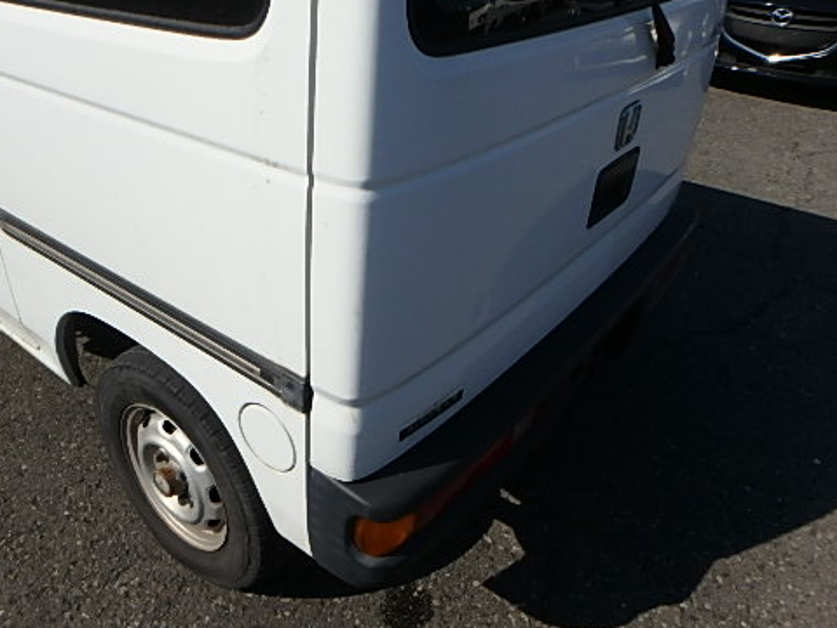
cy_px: 300
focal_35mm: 28
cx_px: 316
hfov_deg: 62.6
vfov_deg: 49.7
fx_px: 677
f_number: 6
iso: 125
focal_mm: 3.7
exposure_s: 1/1000
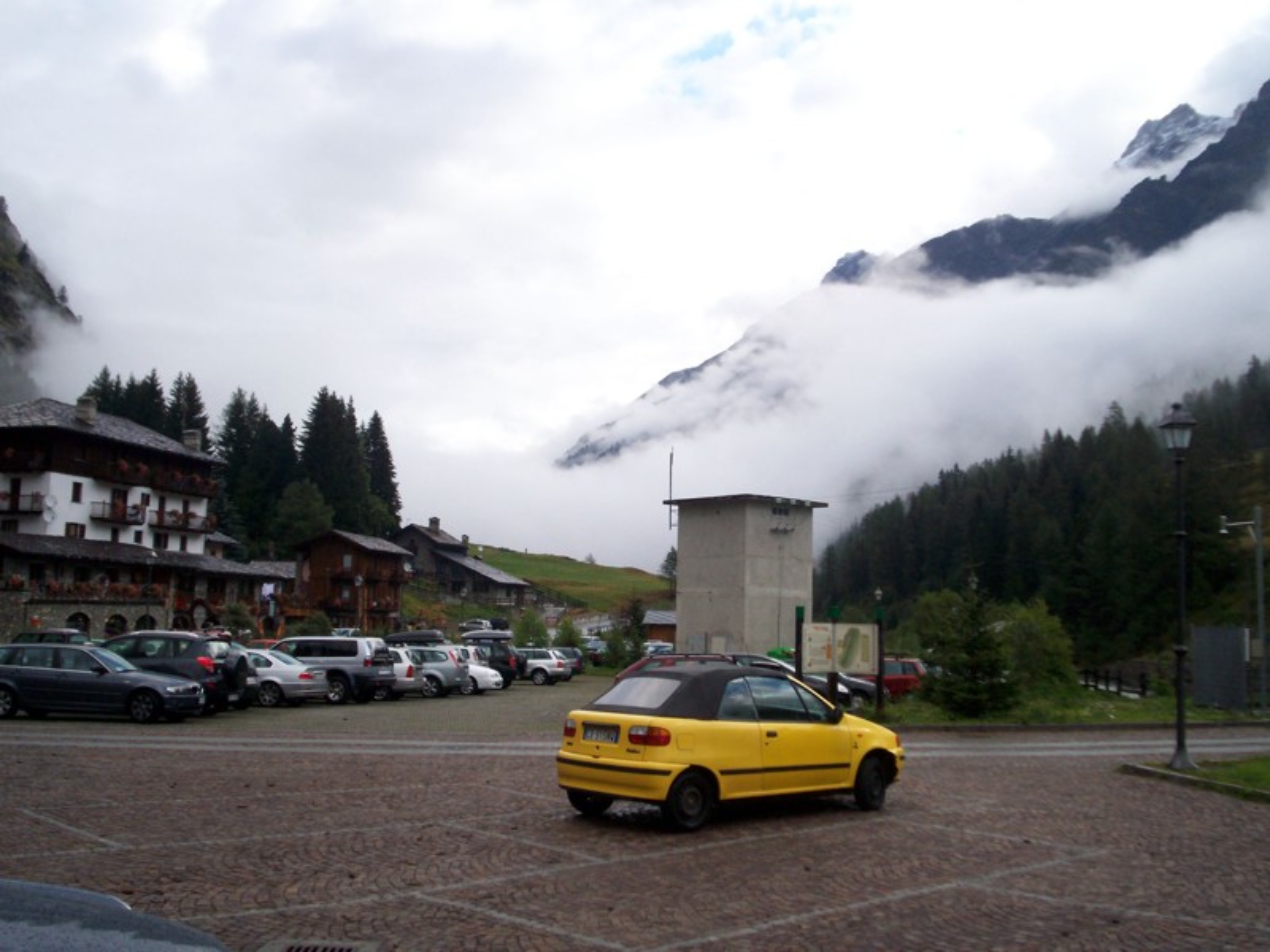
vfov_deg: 39.7
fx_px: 1321
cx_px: 635
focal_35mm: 36
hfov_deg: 51.4
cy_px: 476
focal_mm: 5.9
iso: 100
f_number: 4.5
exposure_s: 1/222
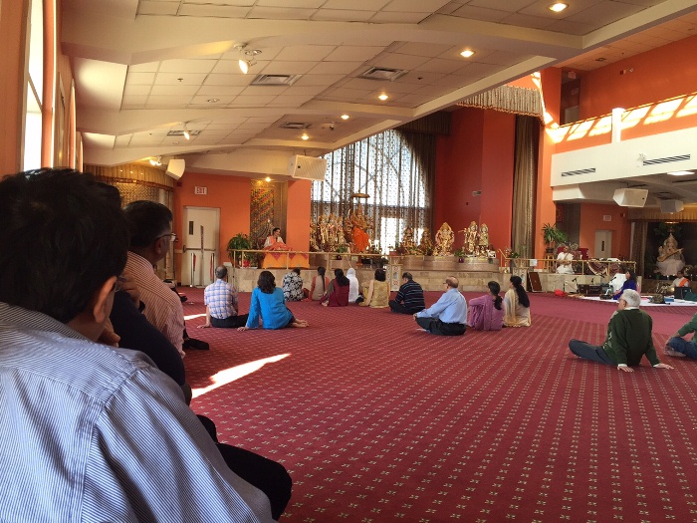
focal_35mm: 29
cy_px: 262
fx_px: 584
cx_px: 348
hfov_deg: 61.7
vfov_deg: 48.2
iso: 40
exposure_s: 1/60
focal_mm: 4.15
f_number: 2.2
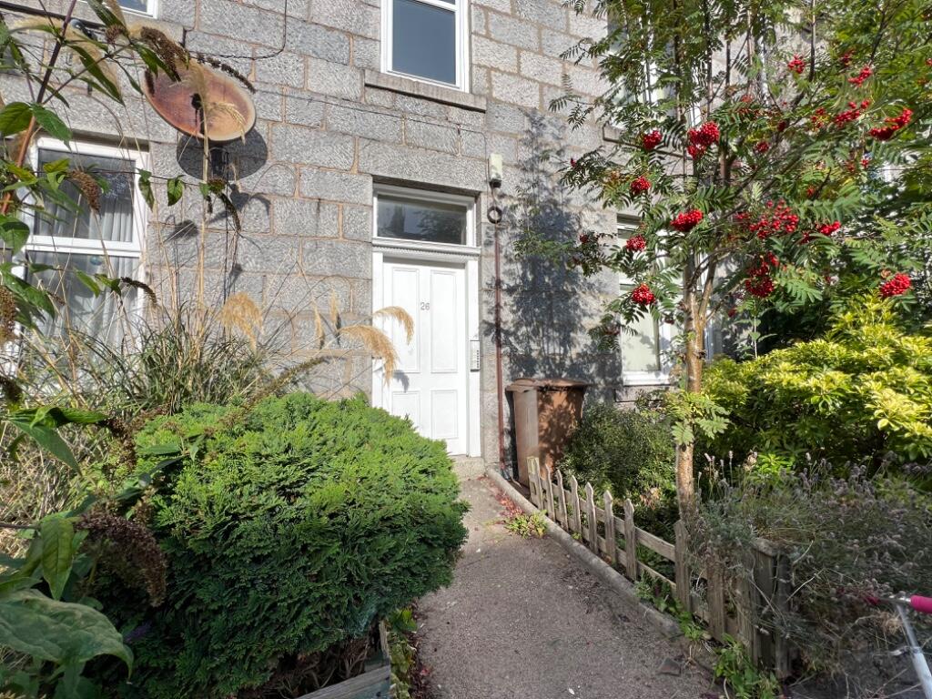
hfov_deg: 106.2
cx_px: 466
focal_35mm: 13
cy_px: 350
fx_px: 350
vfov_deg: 89.9
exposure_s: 1/408
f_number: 1.8
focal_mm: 1.57
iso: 32
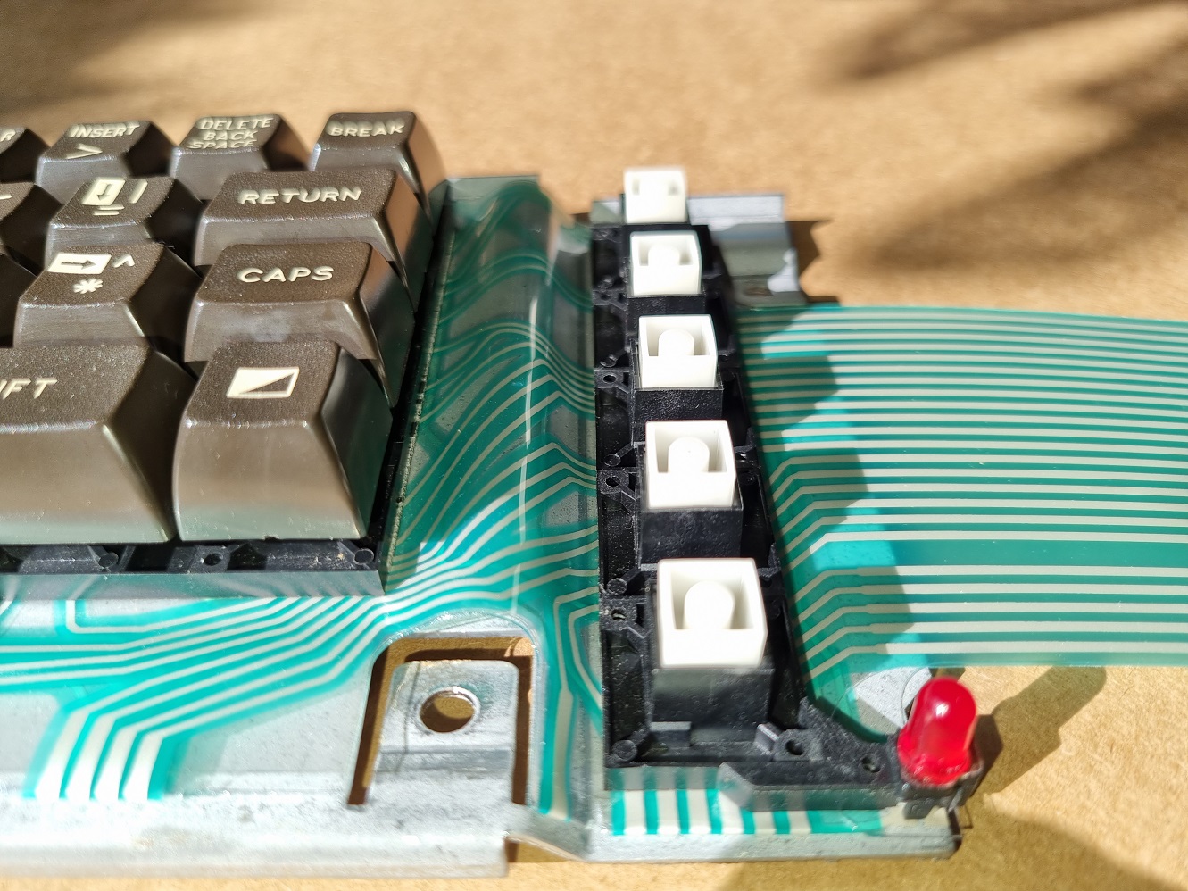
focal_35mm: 26
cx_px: 594
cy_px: 446
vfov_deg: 53.1
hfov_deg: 67.3
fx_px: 892
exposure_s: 1/818
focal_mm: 5.4
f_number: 1.8
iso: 50
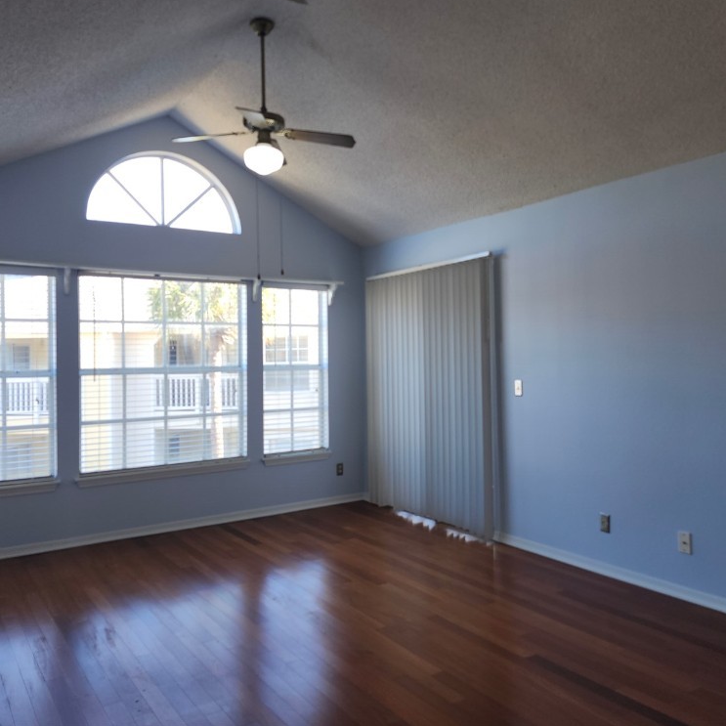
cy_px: 353
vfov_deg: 57.3
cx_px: 391
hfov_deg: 57.2
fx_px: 664
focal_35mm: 28
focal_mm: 5.54
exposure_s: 1/60
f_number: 1.8
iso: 25
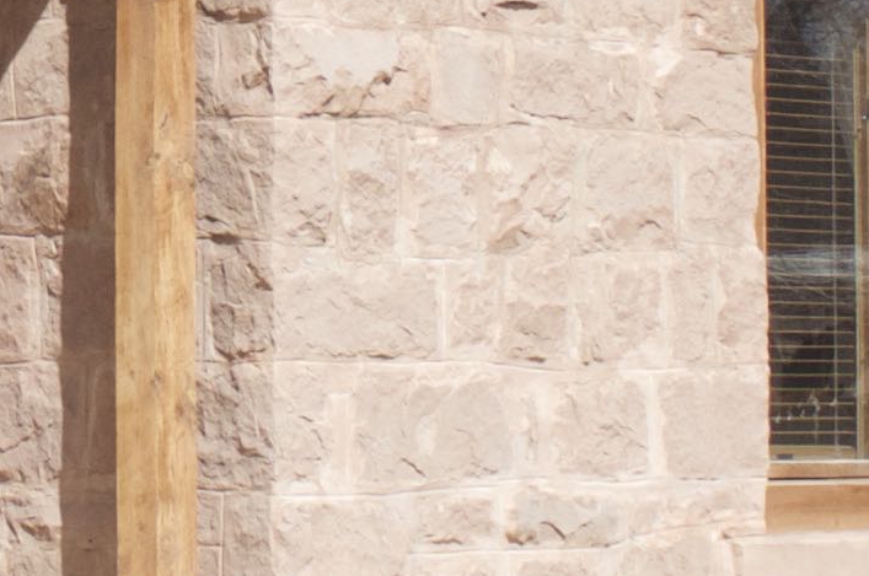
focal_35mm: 209
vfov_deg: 6.4
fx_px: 5037
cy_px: -430
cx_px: -199
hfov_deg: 9.7
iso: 400
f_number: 11
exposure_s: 1/500
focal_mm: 20
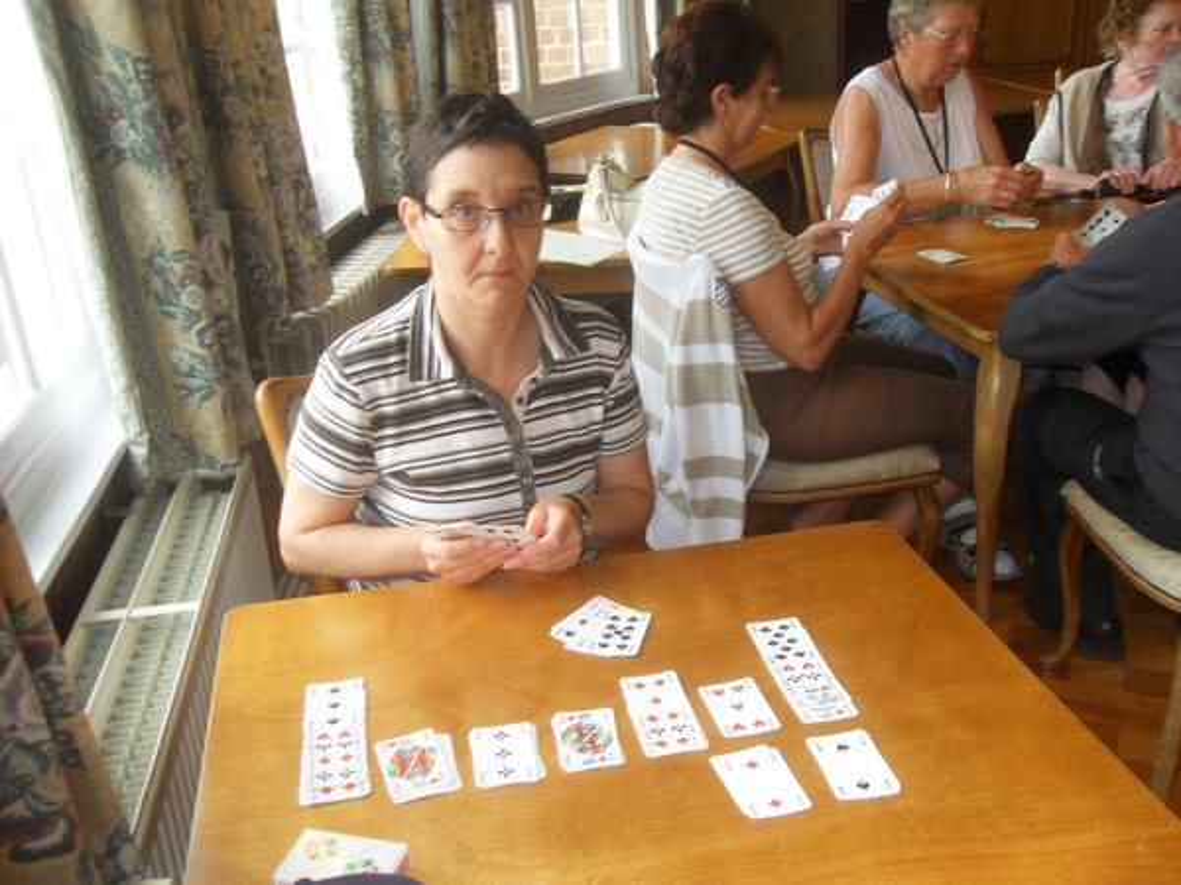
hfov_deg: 52.6
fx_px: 1194
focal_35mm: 35
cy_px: 442
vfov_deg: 40.7
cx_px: 590
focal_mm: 6.3
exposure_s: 1/45
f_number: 3.5
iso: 200
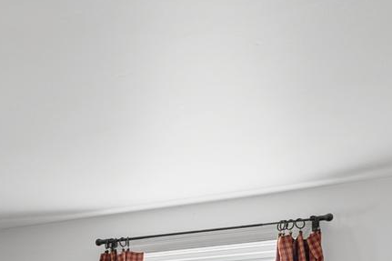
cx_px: -122
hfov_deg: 23.5
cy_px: 470
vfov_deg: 15.4
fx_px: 827
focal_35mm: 76
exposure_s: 1/6
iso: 400
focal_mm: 16
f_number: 8
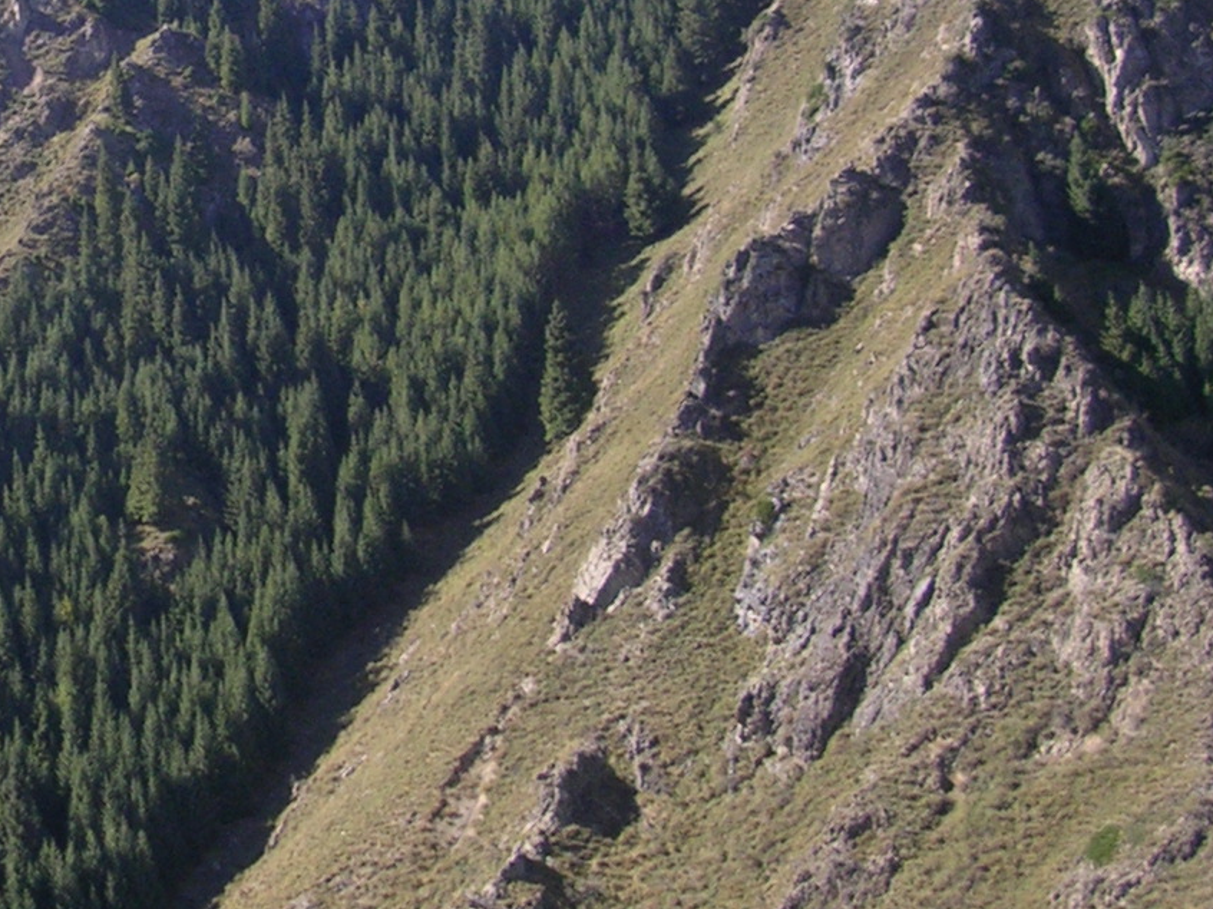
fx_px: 3223
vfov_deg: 15.9
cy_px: 145
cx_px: -60
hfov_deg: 20.5
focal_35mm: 92
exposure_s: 1/458
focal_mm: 5.8
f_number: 2.8
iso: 50
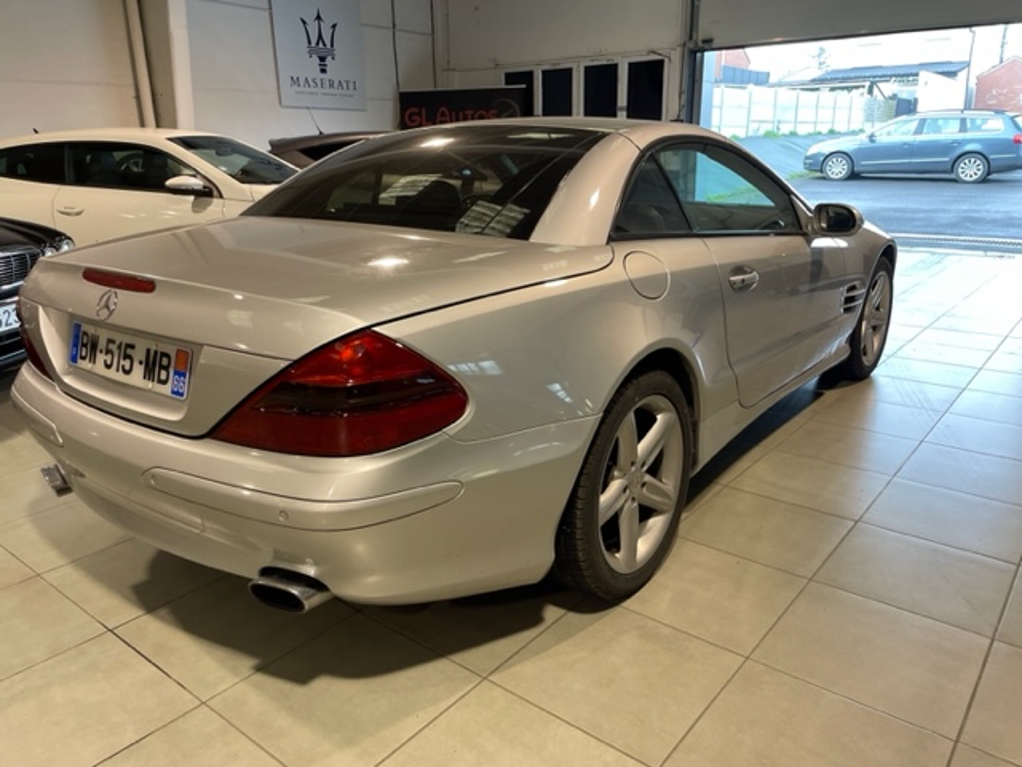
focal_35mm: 26
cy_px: 384
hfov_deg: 67.3
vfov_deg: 53.1
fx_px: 768
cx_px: 511
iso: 125
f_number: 1.6
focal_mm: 4.2
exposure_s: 1/100
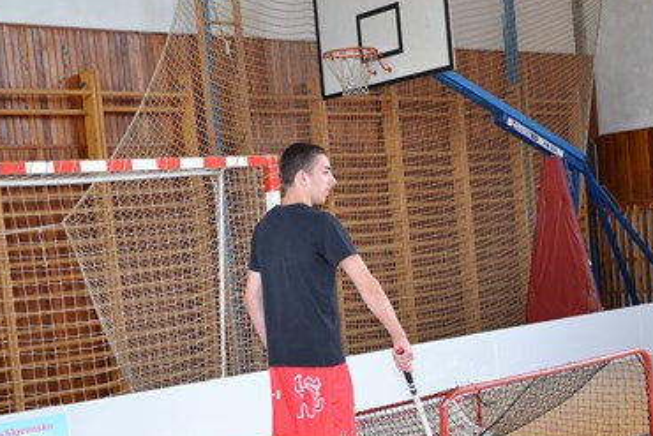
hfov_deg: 33.0
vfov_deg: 22.1
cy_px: 330
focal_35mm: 61
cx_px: 334
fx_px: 1103
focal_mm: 25
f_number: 4
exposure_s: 1/100
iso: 640
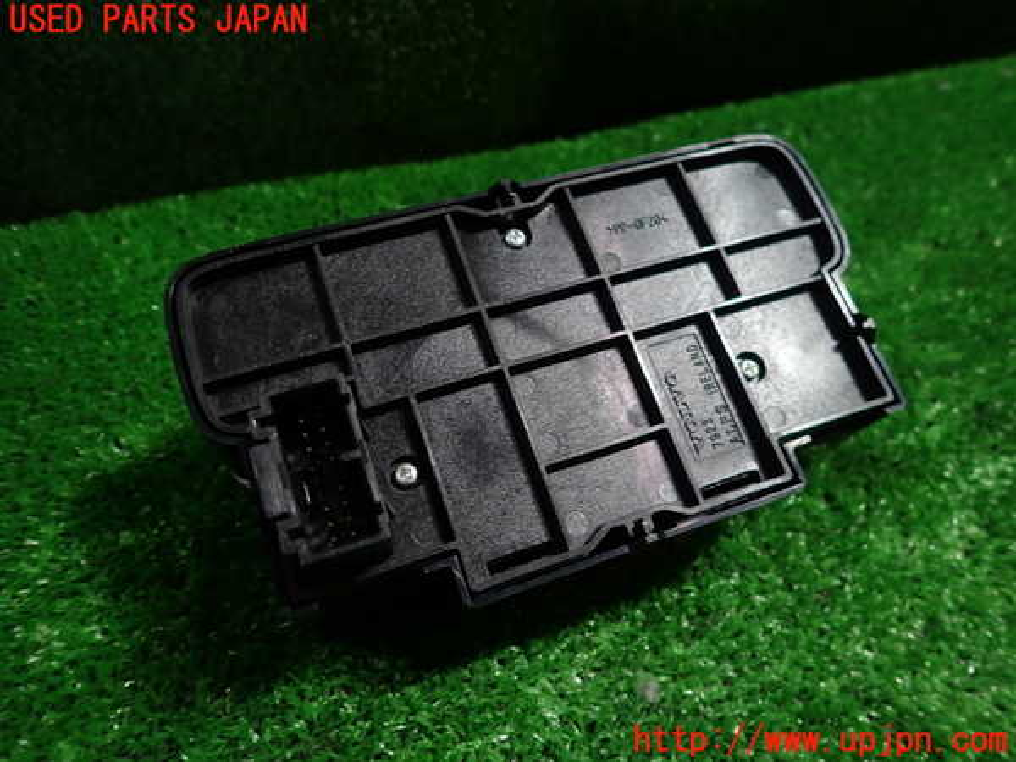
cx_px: 508
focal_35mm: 25
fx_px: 734
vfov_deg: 54.9
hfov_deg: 69.4
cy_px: 381
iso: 200
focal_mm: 4.5
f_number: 2
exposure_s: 1/40
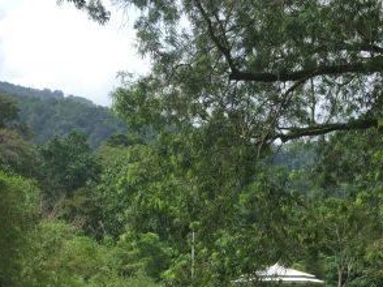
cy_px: 348
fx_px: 873
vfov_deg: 17.7
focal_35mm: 79
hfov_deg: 24.7
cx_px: 201
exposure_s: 1/1522
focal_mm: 4.15
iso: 32
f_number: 2.2
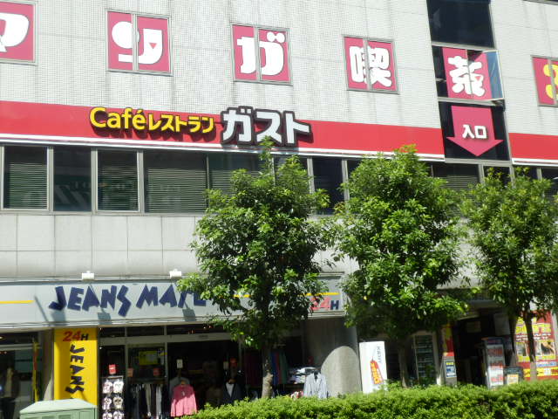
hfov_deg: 37.5
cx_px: 279
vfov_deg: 28.6
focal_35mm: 51
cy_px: 210
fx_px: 822
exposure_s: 1/400
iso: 80
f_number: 4.4
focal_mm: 9.1
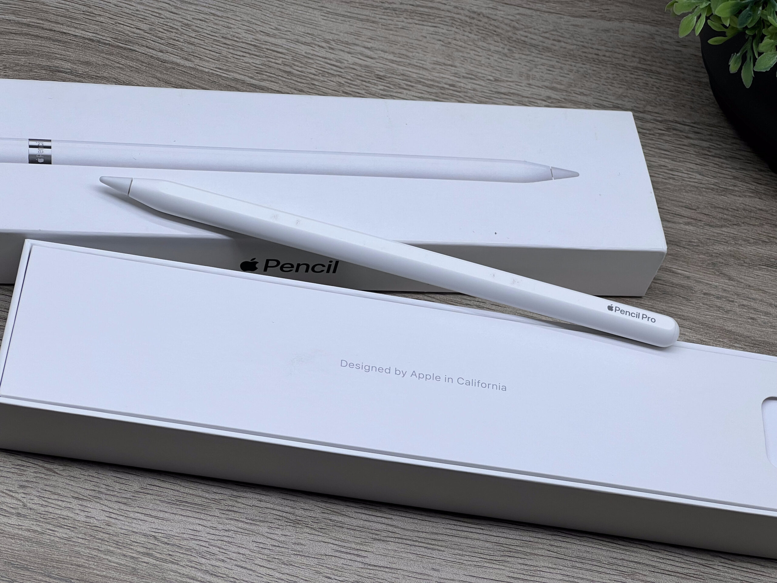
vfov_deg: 19.1
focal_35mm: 77
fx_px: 1728
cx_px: 388
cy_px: 292
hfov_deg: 25.3
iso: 32
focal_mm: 9
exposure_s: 1/126
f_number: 2.8
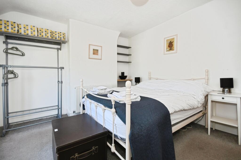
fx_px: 100
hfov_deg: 100.4
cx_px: 120
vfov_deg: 77.3
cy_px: 80
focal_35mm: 15
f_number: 8
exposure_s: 1/60
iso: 400
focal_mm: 10
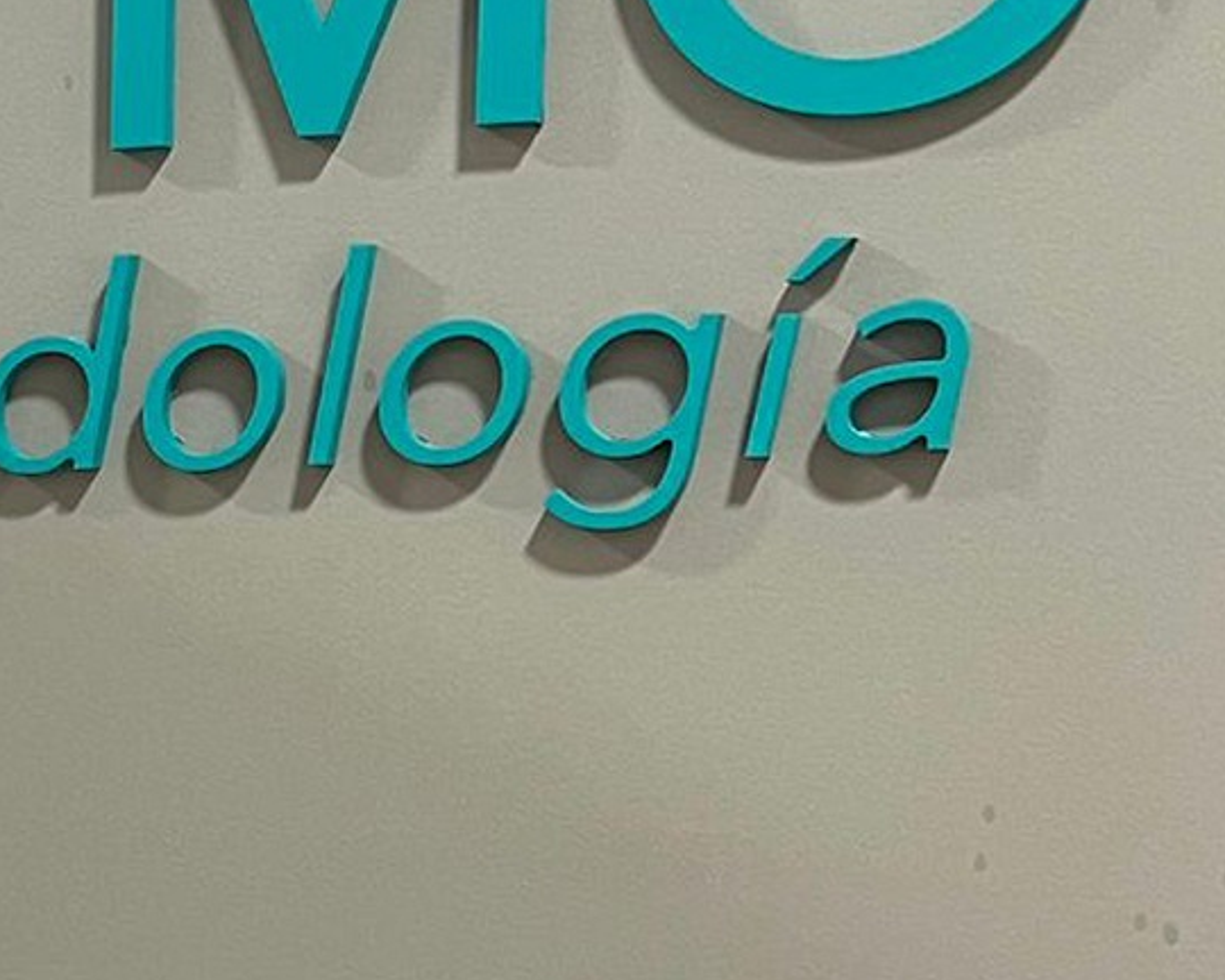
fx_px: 2937
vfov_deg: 18.6
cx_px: -585
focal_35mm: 81
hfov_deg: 20.4
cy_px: 86
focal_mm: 3.99
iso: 50
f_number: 1.8
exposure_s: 1/17
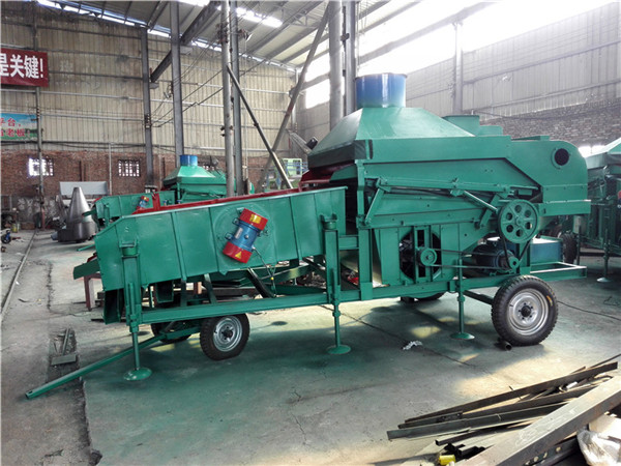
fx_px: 502
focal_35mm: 28
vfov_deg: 49.7
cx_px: 310
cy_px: 233
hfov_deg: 63.4
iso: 100
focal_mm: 3.79
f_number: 2
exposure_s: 1/50
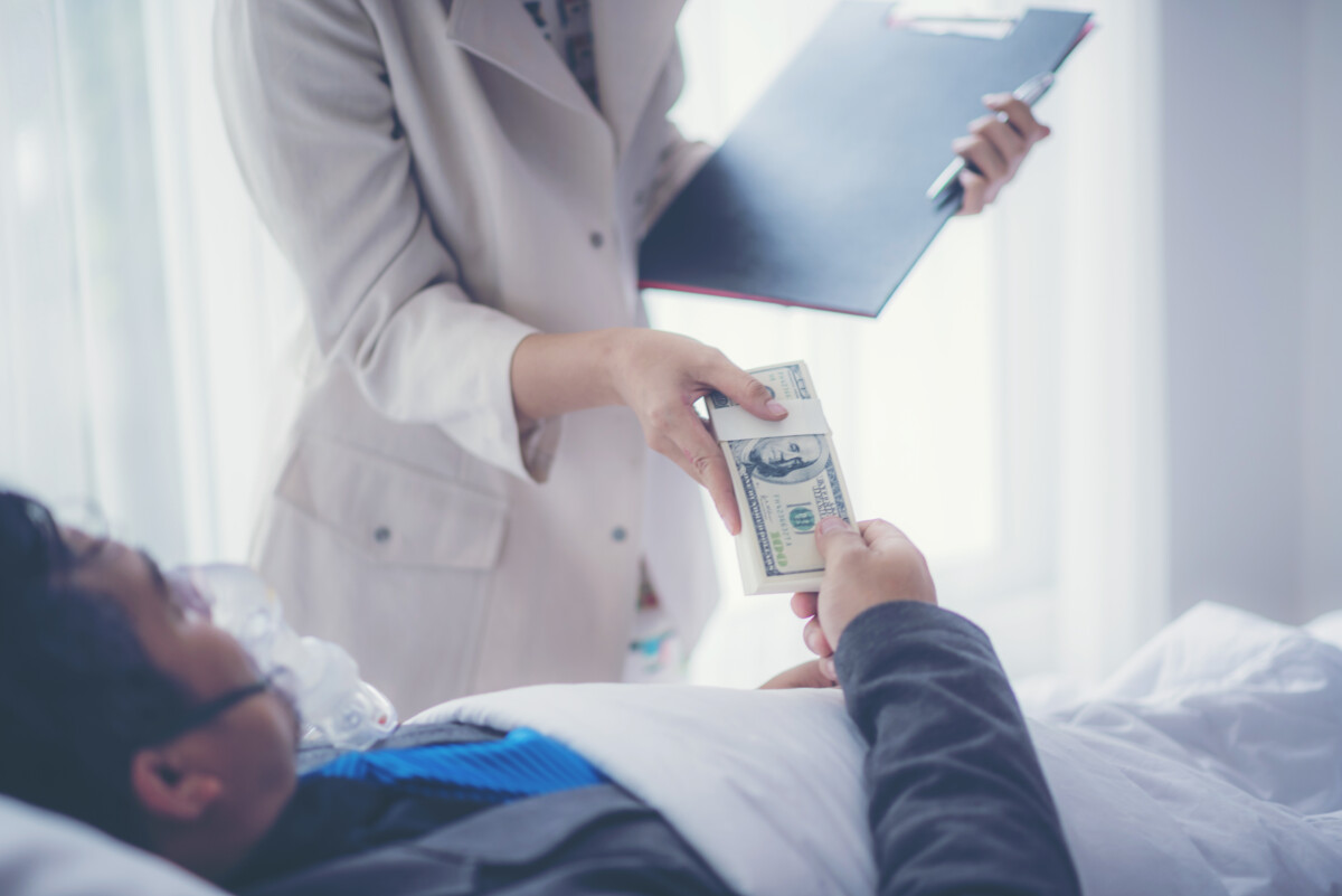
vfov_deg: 16.1
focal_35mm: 85
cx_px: 671
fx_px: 3170
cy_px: 448
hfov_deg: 23.9
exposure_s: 1/250
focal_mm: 85
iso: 160
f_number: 1.8
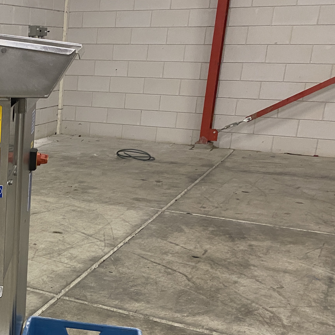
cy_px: 240
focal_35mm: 54
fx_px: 591
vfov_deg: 31.2
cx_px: -57
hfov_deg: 28.0
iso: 250
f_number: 1.8
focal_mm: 4.25
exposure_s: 1/50
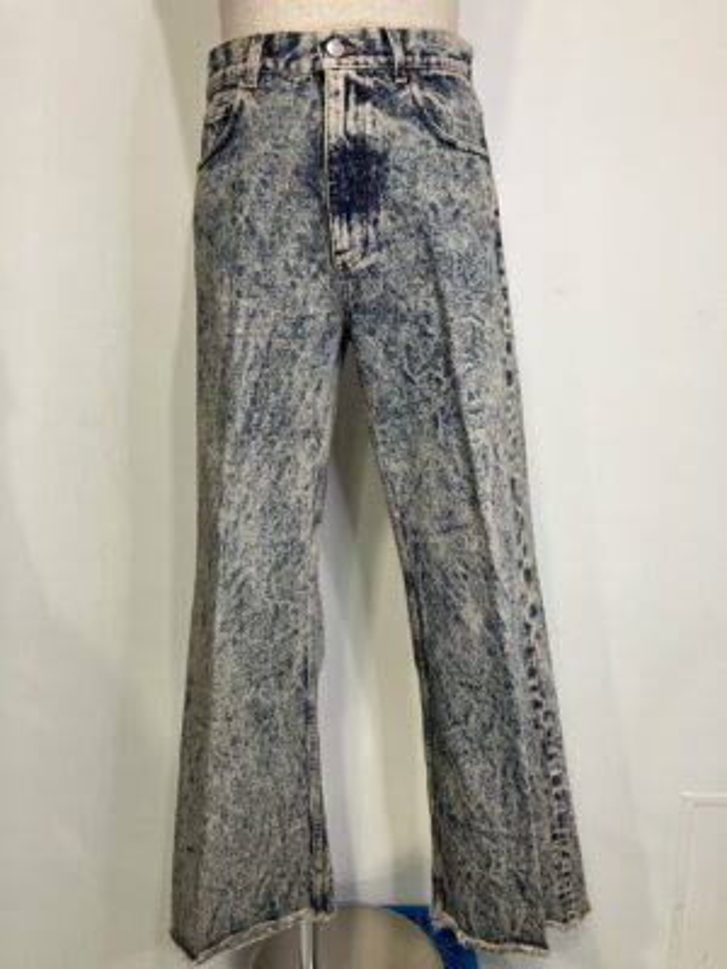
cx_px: 364
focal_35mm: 28
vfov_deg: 63.4
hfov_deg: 49.7
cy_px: 484
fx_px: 784
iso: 80
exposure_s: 1/50
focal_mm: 3.99
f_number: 1.8
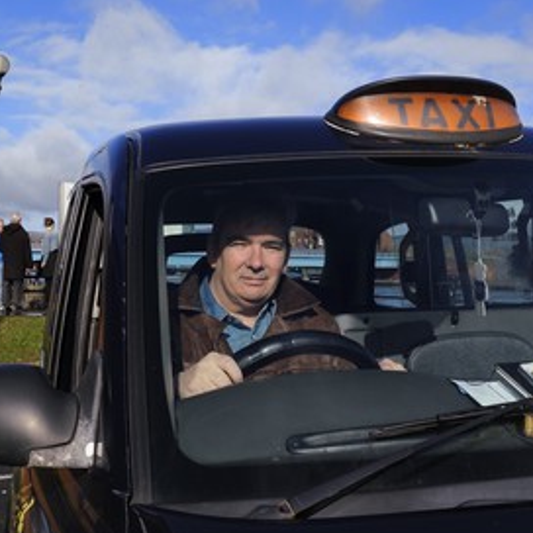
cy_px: 272
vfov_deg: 40.0
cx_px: 286
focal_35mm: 42
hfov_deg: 40.0
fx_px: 732
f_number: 13
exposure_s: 1/250
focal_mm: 32
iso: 400
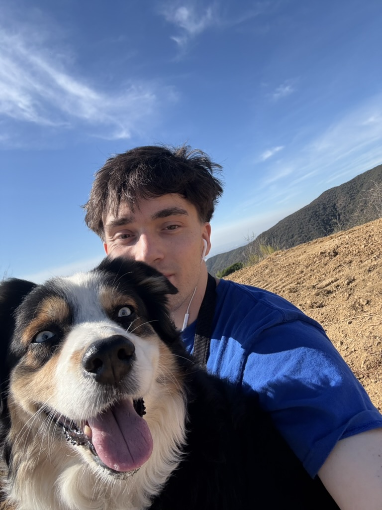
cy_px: 255
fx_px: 338
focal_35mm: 23
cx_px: 191
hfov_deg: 58.9
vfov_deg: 73.9
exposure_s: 1/1038
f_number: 1.9
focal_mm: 2.69
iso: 32
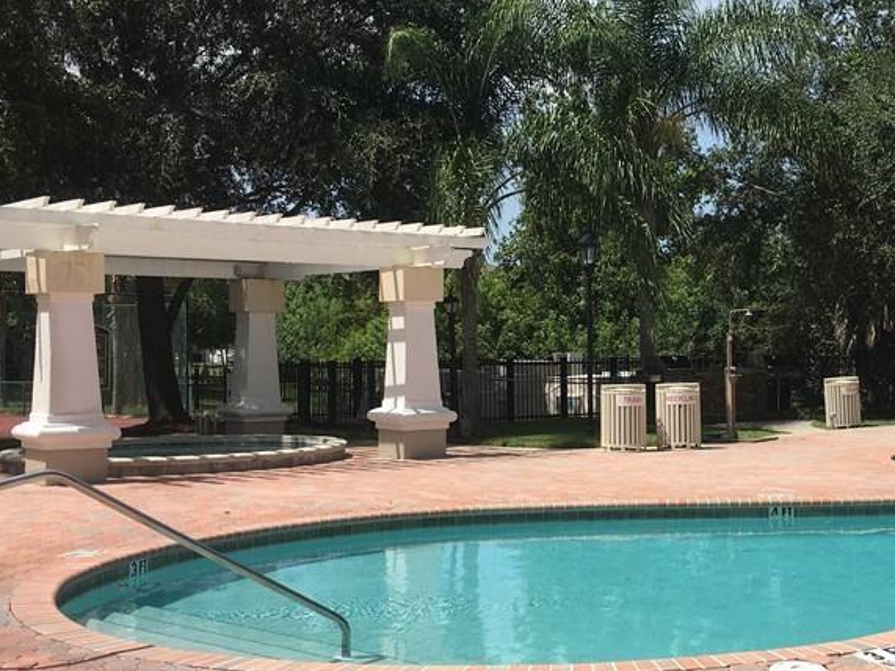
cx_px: 718
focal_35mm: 52
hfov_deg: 35.6
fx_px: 1344
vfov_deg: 28.0
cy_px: 346
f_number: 2.2
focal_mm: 4.15
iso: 25
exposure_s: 1/1603
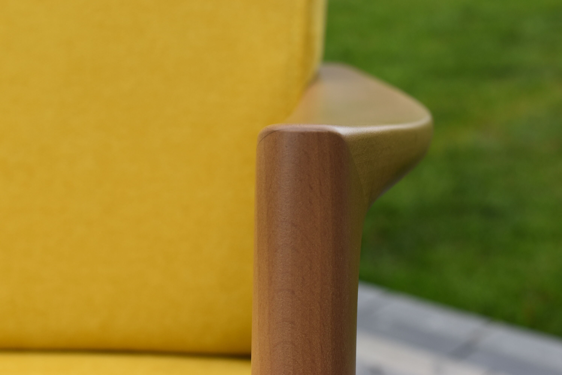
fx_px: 1289
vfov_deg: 16.6
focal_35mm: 82
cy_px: 188
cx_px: 281
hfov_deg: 24.6
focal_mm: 55
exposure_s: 1/250
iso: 360
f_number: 8
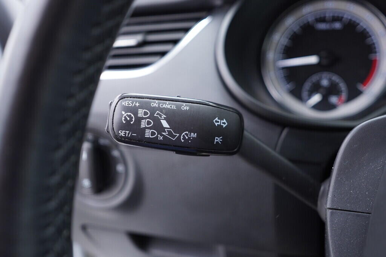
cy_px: 128
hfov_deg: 53.1
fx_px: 386
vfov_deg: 36.9
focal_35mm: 36
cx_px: 193
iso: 320
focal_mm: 24
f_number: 2.8
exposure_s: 1/40
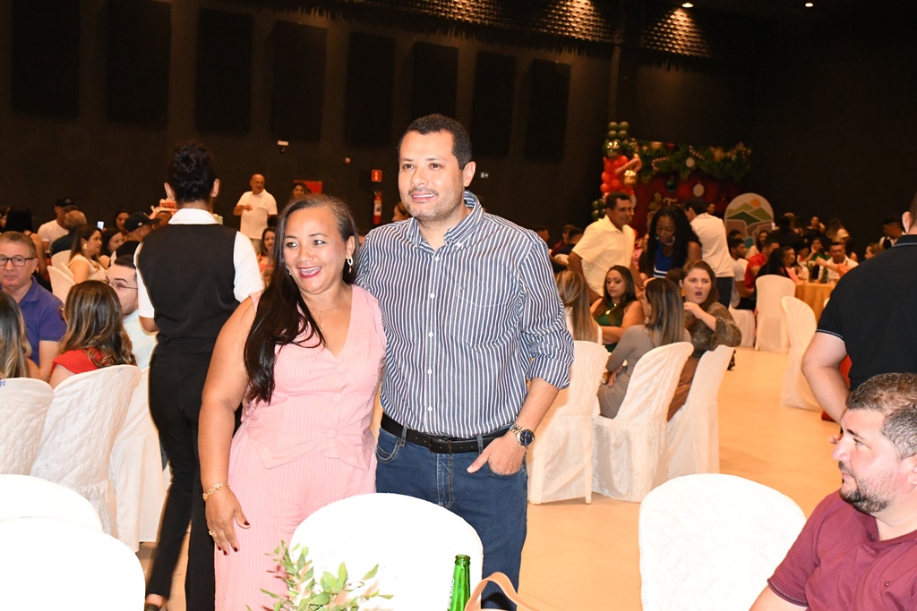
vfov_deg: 26.5
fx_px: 1299
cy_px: 306
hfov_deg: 38.9
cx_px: 458
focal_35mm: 51
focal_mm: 34
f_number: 6.3
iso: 8000
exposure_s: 1/80
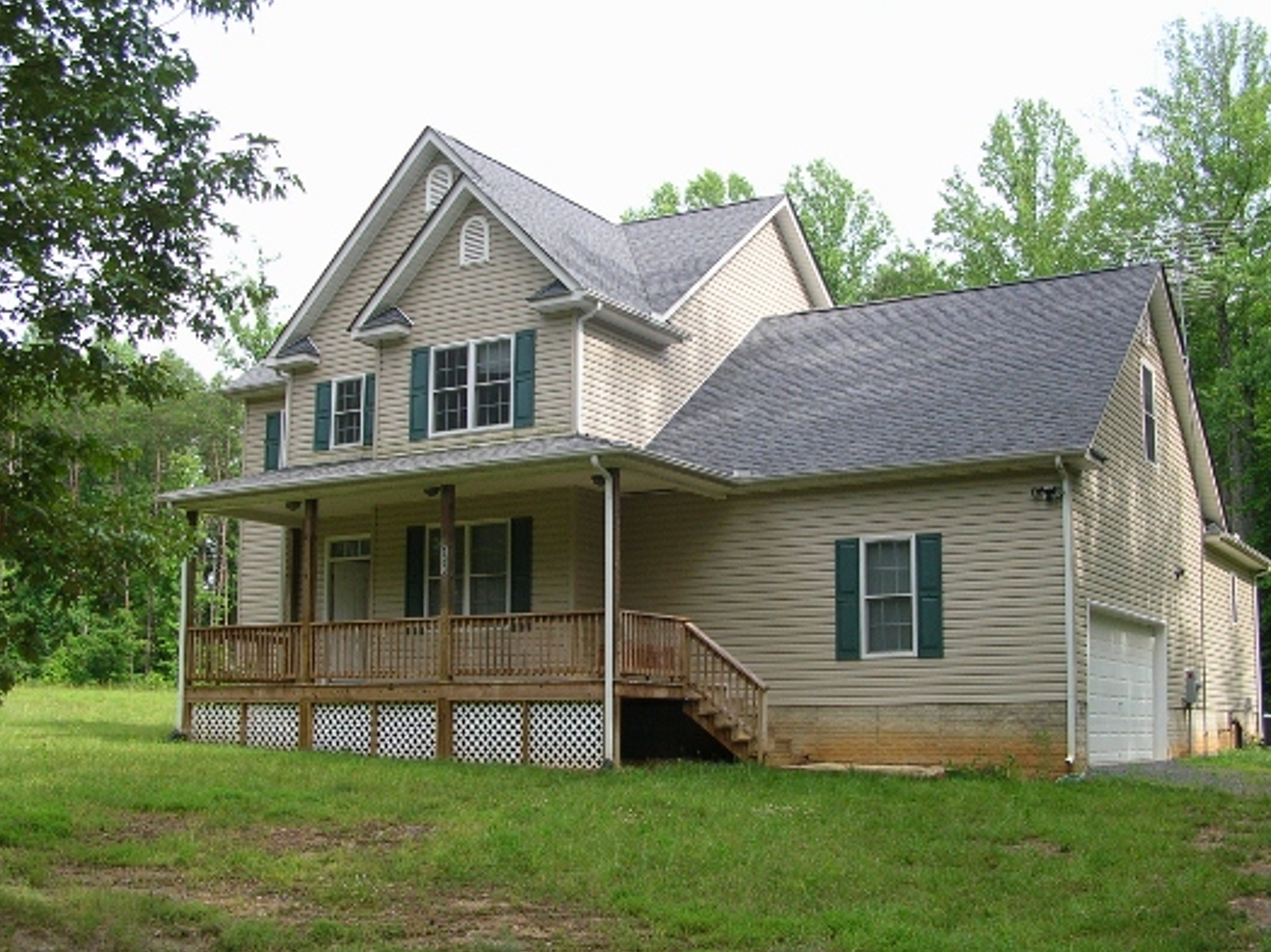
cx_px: 685
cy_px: 534
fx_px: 1468
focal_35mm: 40
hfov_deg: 46.8
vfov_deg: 35.9
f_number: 2.8
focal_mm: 5.8
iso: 50
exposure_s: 1/373
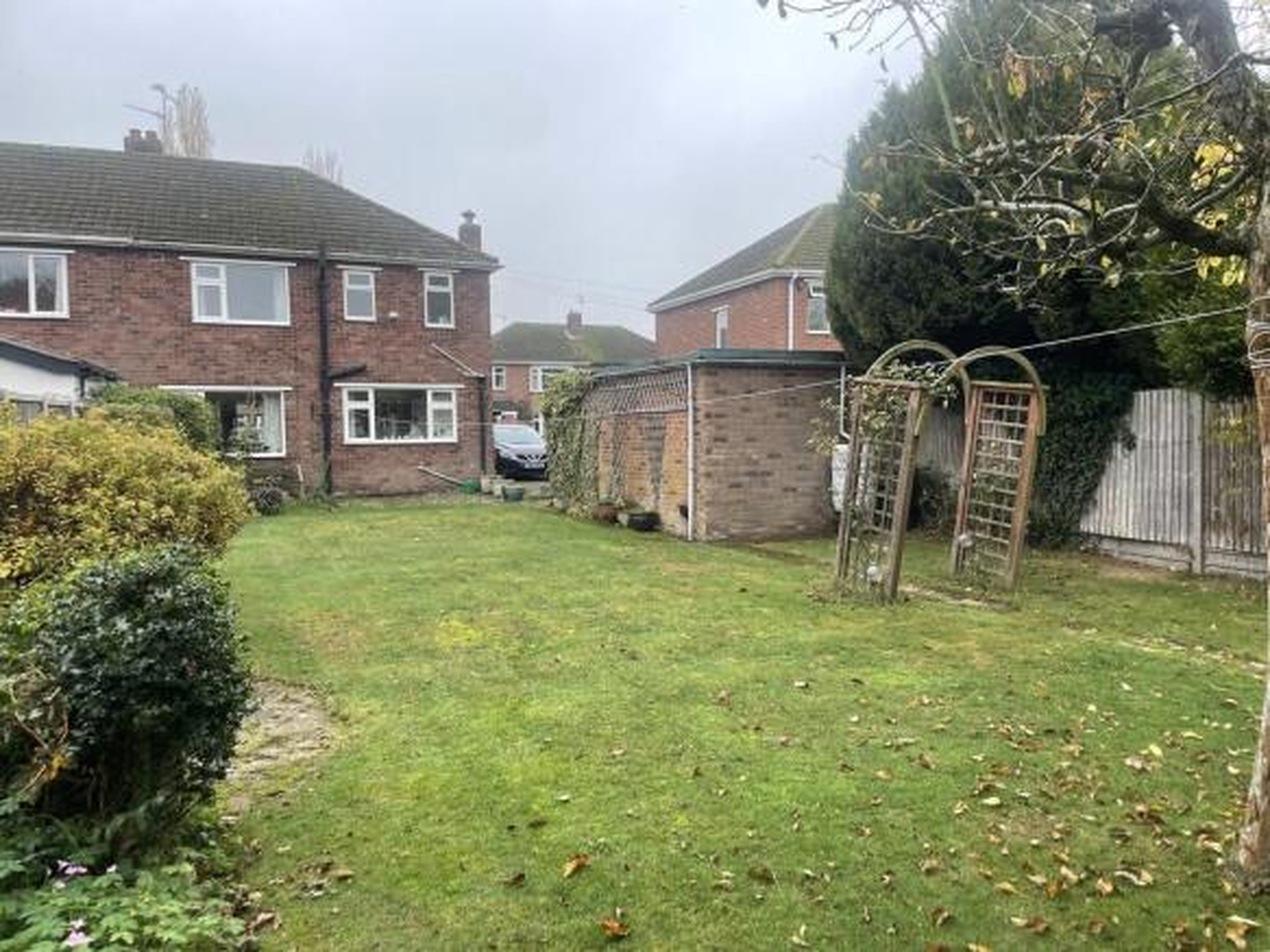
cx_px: 635
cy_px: 476
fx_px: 954
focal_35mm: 26
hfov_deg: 67.3
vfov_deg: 53.0
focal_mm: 4.2
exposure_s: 1/150
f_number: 1.6
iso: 32
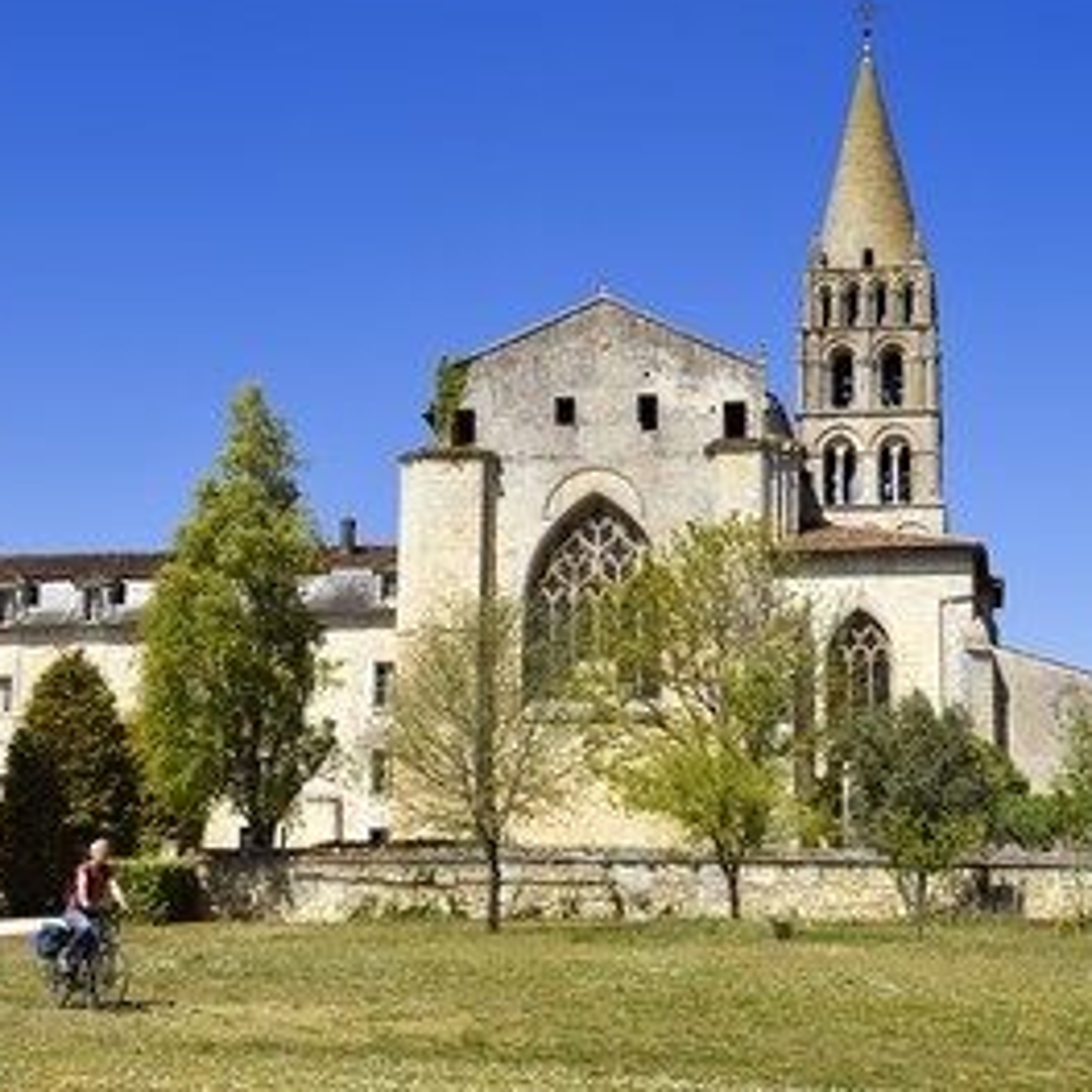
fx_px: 2320
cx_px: 618
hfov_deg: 26.5
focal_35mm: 65
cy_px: 517
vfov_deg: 26.5
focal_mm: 48
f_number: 11
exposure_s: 1/400
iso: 200
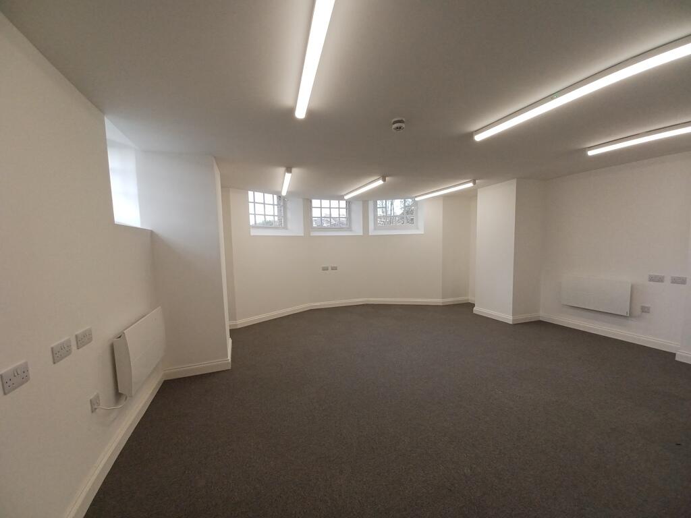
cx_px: 346
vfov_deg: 89.9
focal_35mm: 13
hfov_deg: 106.2
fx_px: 260
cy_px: 259
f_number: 2.2
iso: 64
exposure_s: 1/100
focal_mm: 1.42
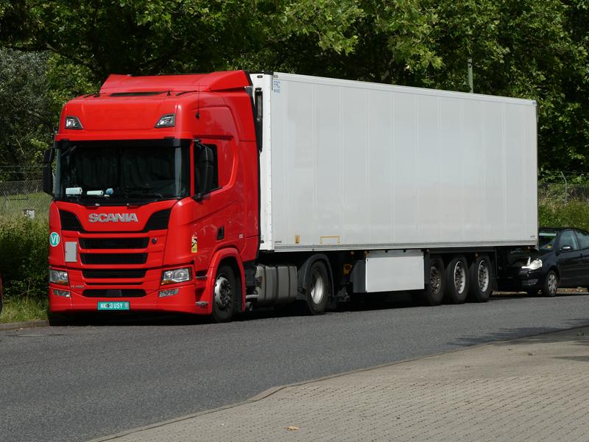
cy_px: 221
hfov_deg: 11.5
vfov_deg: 8.6
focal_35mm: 172
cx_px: 294
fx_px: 2927
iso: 80
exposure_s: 1/500
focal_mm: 30.9
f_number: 5.6
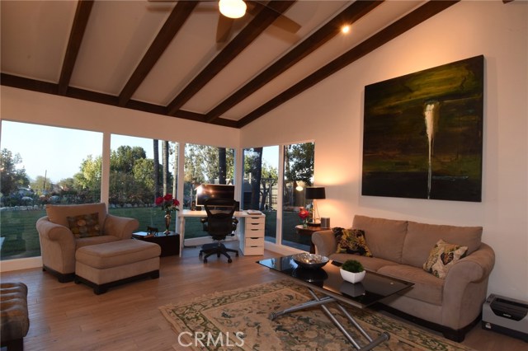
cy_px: 176
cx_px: 264
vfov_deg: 67.3
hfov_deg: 90.0
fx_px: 264
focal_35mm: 18
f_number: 14
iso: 320
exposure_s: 1/3
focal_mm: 12
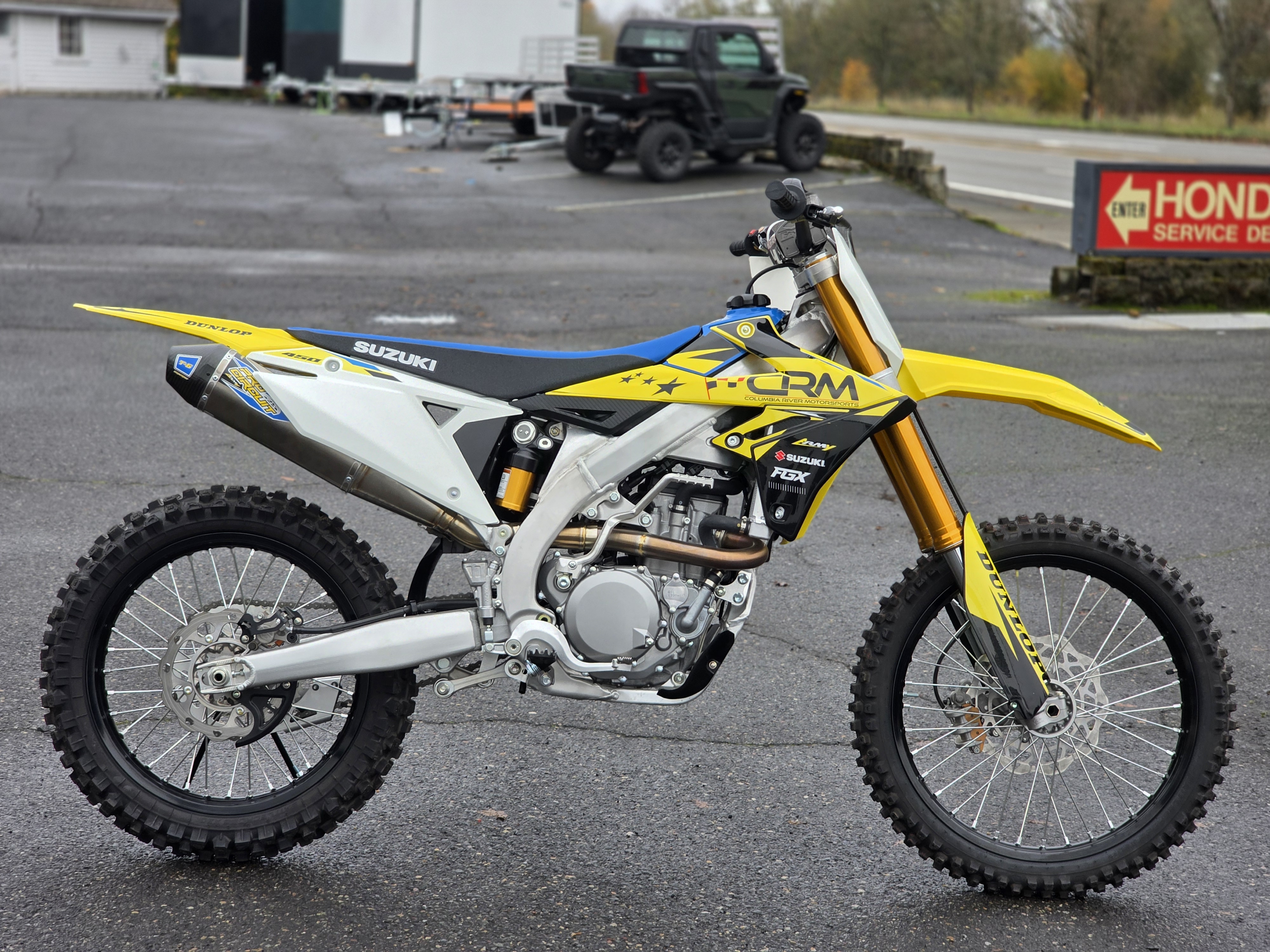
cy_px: 476
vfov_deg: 21.3
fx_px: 2531
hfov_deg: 28.2
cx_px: 635
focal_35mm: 69
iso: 50
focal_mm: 7.9
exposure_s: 1/247
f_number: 2.4
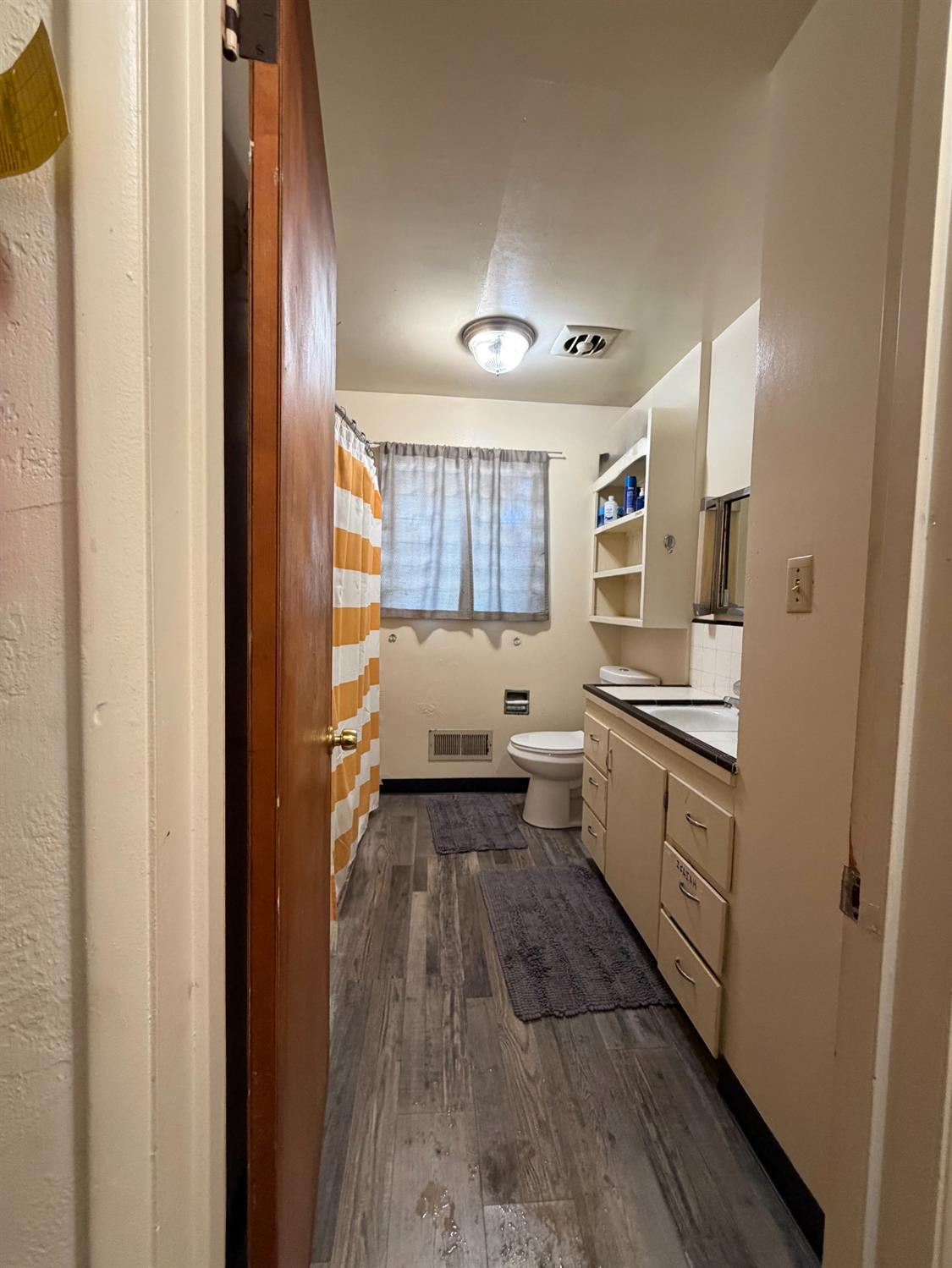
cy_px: 634
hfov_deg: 85.7
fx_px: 513
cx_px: 476
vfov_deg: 102.0
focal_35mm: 14
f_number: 2.2
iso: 400
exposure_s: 1/60
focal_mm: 2.22
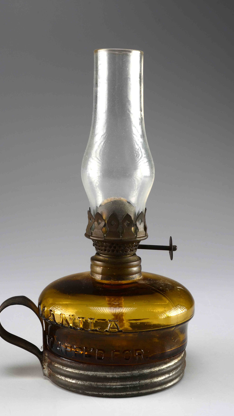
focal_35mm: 63
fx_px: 695
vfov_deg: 33.3
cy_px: 207
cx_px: 99
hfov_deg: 19.1
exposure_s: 1/80
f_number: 18
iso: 100
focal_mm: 40
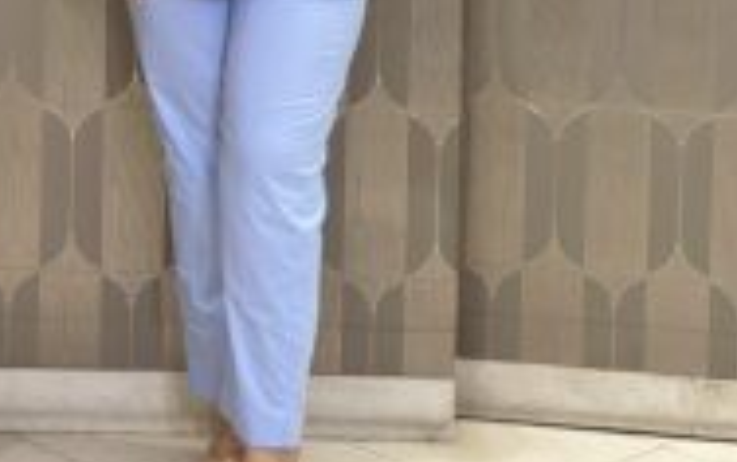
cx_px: 212
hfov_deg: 19.2
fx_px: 2172
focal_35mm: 108
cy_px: -168
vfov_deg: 11.8
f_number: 1.78
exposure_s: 1/100
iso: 250
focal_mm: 6.86
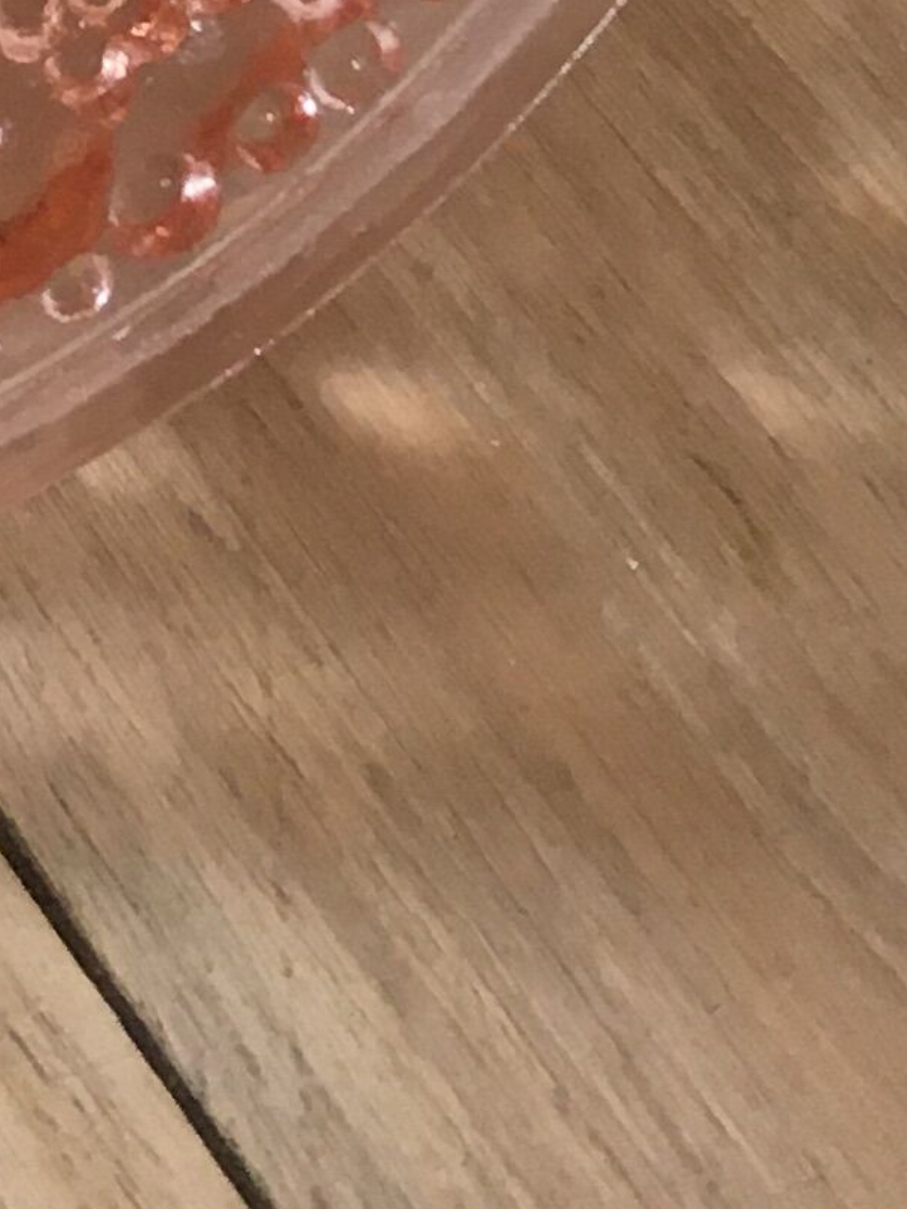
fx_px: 5031
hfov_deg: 9.8
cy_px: -1295
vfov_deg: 12.0
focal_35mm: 144
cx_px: -748
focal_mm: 4.15
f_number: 2.2
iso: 32
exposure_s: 1/33
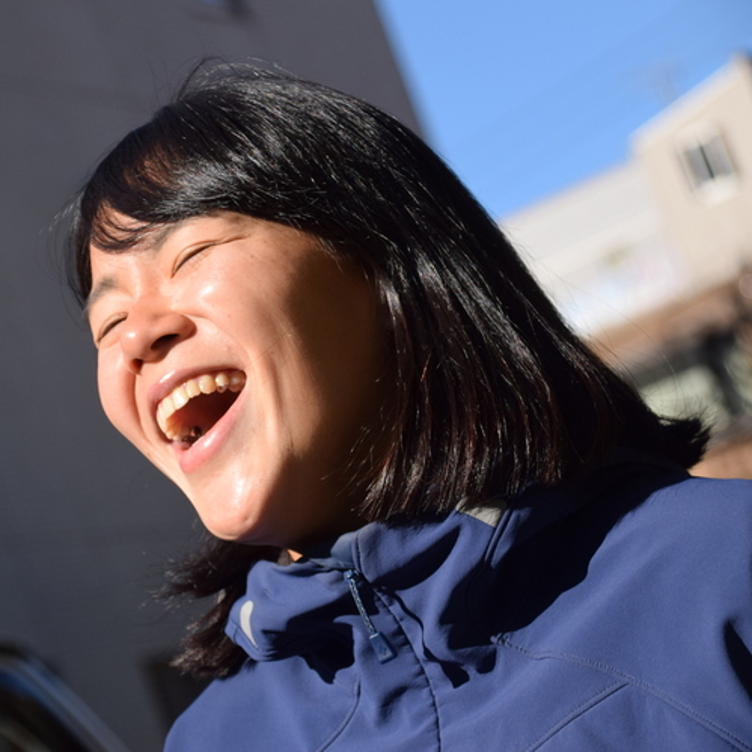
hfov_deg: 12.0
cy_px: 380
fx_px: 3580
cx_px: 193
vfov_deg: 12.0
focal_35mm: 146
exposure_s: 1/1600
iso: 400
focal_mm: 75
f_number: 6.3
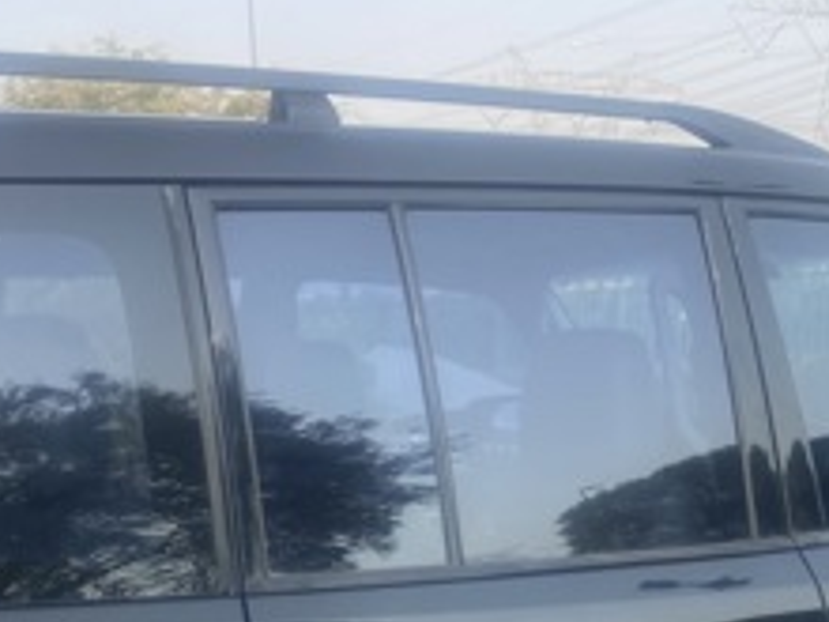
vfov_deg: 19.3
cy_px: 780
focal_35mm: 71
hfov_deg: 27.4
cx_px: 407
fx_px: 1700
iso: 32
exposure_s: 1/1063
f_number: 1.8
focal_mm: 4.25
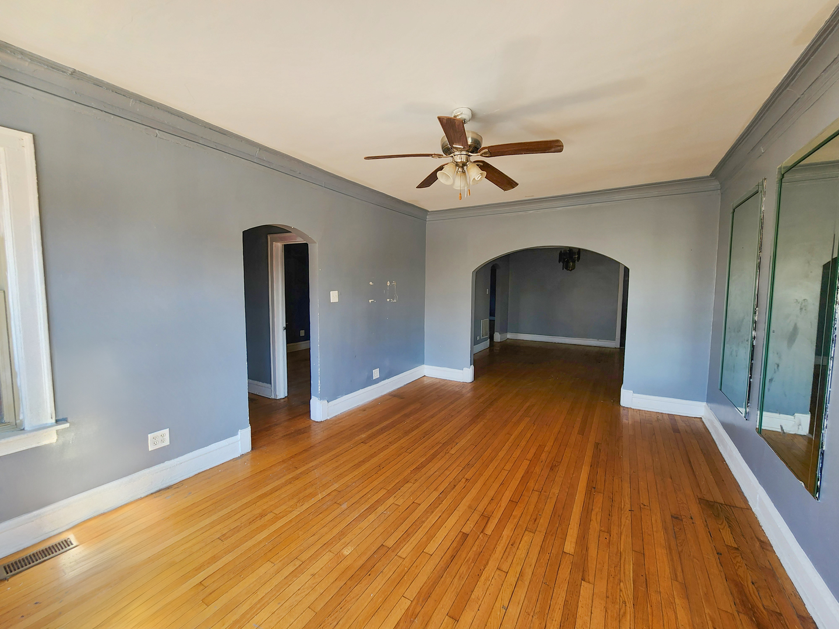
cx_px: 420
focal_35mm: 13
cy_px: 314
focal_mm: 2.2
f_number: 2.2
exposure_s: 1/60
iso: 50
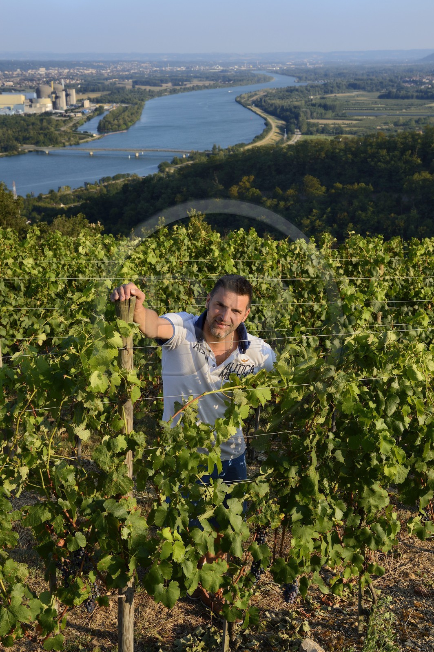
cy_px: 326
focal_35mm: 45
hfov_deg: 29.8
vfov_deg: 43.6
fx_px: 815
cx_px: 217
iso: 200
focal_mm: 45
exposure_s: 1/250
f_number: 10
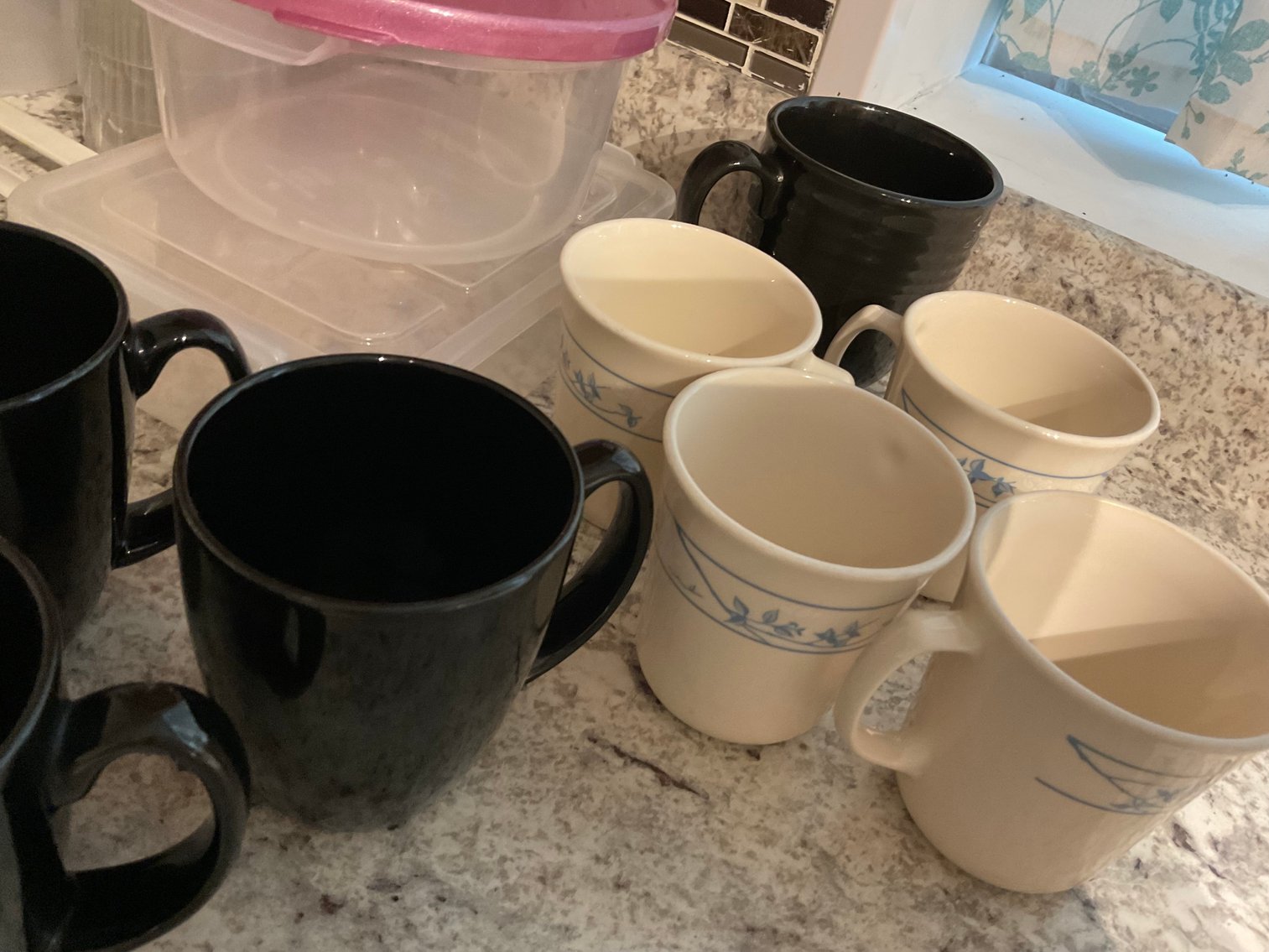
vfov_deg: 48.2
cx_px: 634
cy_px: 476
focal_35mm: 29
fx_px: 1063
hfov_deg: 61.7
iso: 320
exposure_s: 1/30
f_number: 1.8
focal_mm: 3
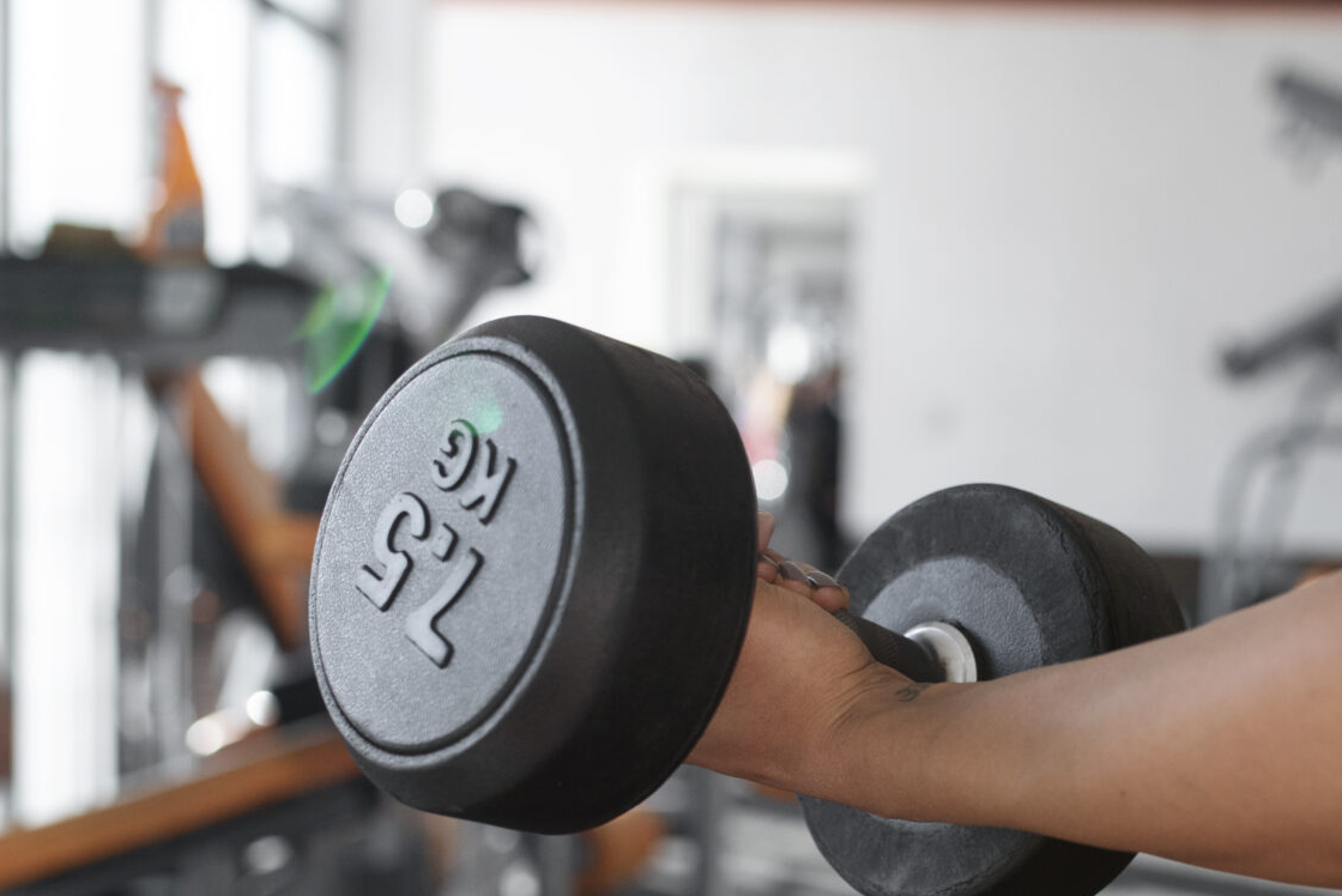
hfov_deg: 25.1
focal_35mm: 80
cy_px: 749
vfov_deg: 16.9
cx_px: 1004
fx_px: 2984
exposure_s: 1/250
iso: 640
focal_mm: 35
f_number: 3.2
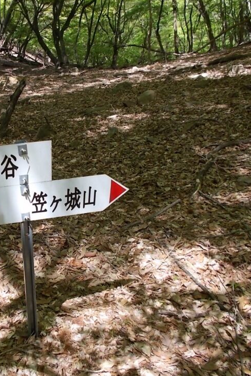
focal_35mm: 38
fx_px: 397
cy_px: 187
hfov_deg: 33.3
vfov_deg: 50.7
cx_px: 28
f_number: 3.2
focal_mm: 4.6
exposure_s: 1/125
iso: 80
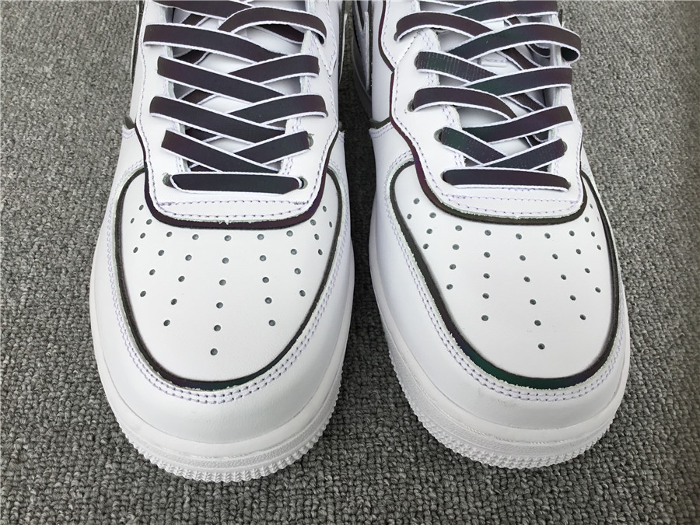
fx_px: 627
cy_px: 262
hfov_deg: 58.4
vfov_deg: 45.4
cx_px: 350
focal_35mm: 31
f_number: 2.4
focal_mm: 3.3
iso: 25
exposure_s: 1/112
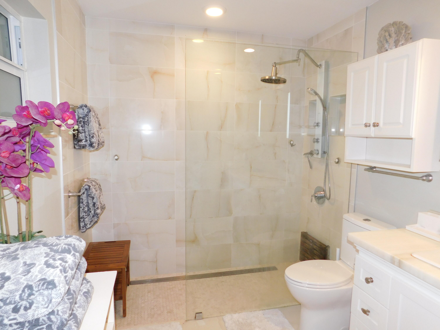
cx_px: 220
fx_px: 292
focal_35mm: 23
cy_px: 165
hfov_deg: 73.9
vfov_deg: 58.9
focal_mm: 4
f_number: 3
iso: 200
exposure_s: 1/30
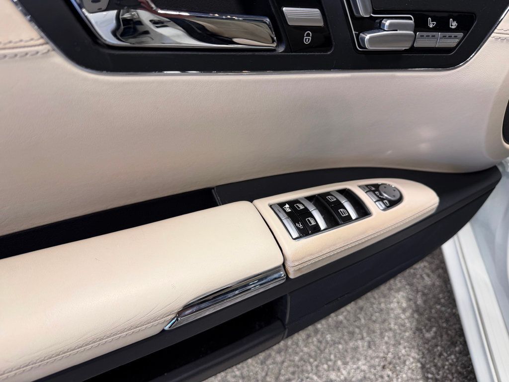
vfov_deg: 56.8
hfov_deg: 71.6
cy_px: 191
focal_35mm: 24
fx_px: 353
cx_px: 254
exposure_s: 1/121
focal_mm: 6.76
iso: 50
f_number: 1.78
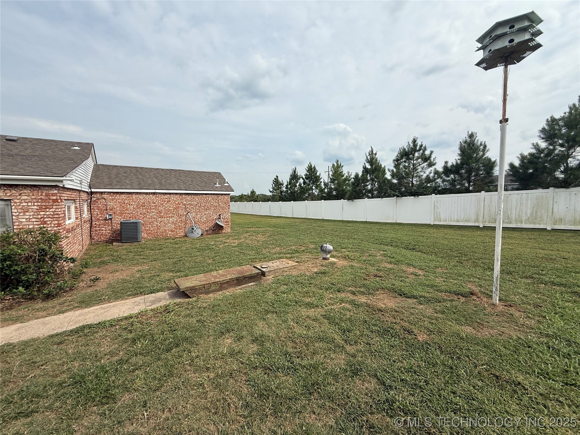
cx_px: 290
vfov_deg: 85.7
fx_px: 235
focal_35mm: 14
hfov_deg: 102.1
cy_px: 218
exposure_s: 1/2165
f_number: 2.2
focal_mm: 2.22
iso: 50
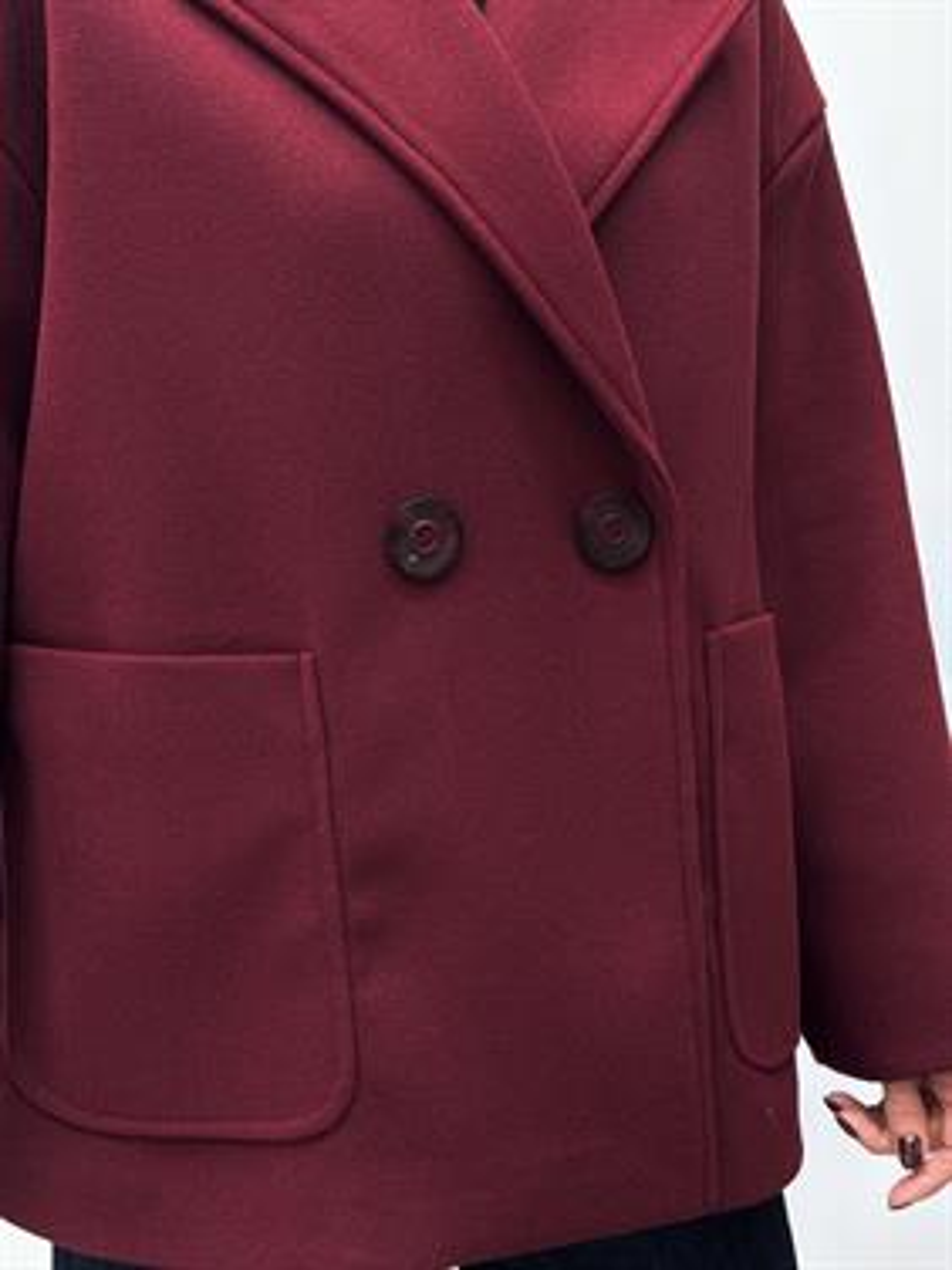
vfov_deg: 39.7
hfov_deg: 30.3
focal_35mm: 48
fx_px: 1760
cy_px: 635
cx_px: 476
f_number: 1.78
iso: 125
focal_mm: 6.76
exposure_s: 1/100
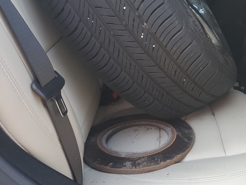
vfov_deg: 33.6
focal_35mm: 43
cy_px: 84
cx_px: 189
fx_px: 306
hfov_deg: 42.3
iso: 93
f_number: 1.5
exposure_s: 1/120
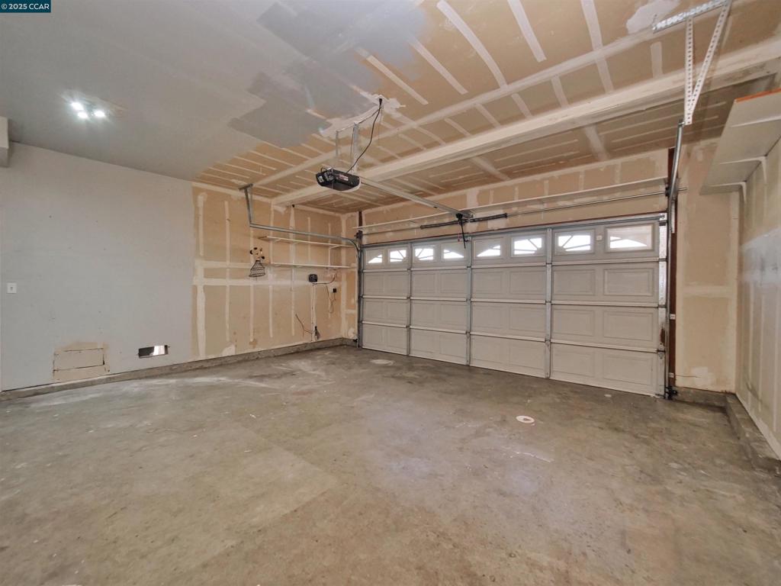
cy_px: 293
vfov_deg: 85.7
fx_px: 316
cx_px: 390
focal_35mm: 14
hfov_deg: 102.1
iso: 800
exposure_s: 1/200
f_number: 3.5
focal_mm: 7
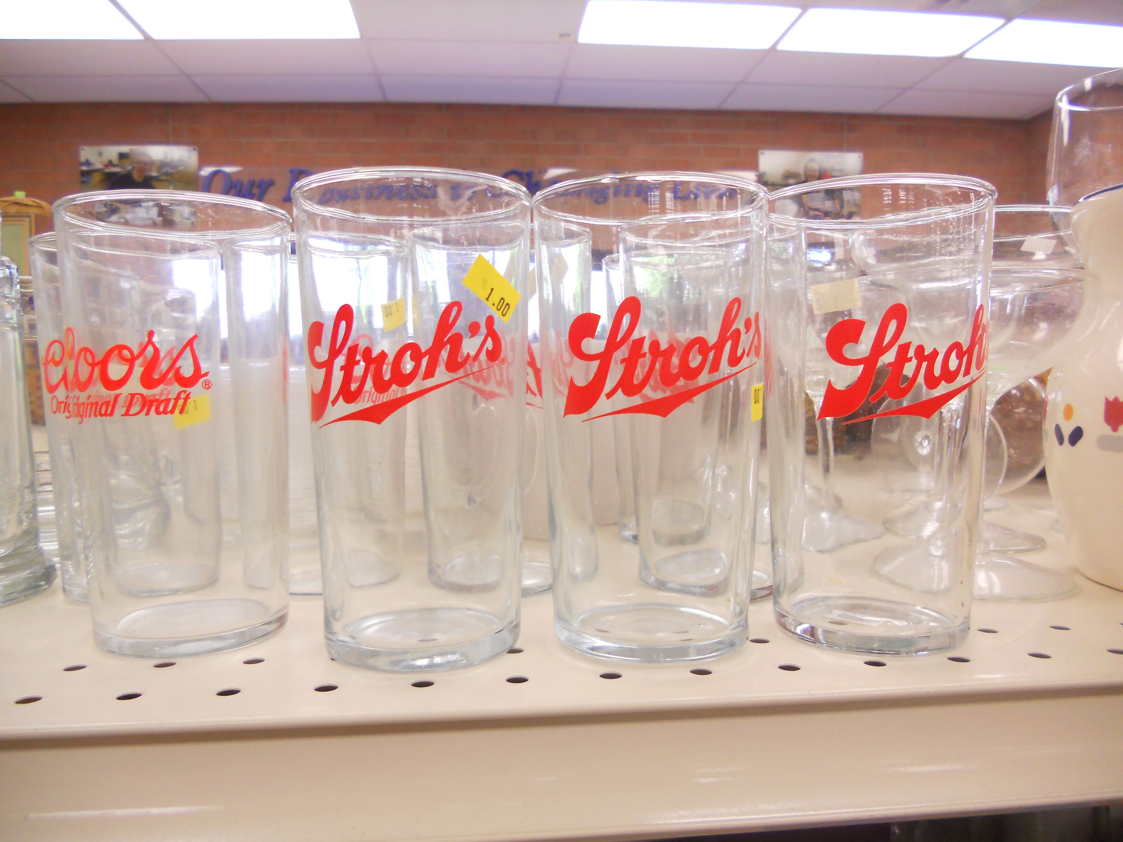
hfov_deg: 65.3
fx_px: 876
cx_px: 562
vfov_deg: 51.4
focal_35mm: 27
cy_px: 421
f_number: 3.2
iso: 200
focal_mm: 4.9
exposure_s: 1/30
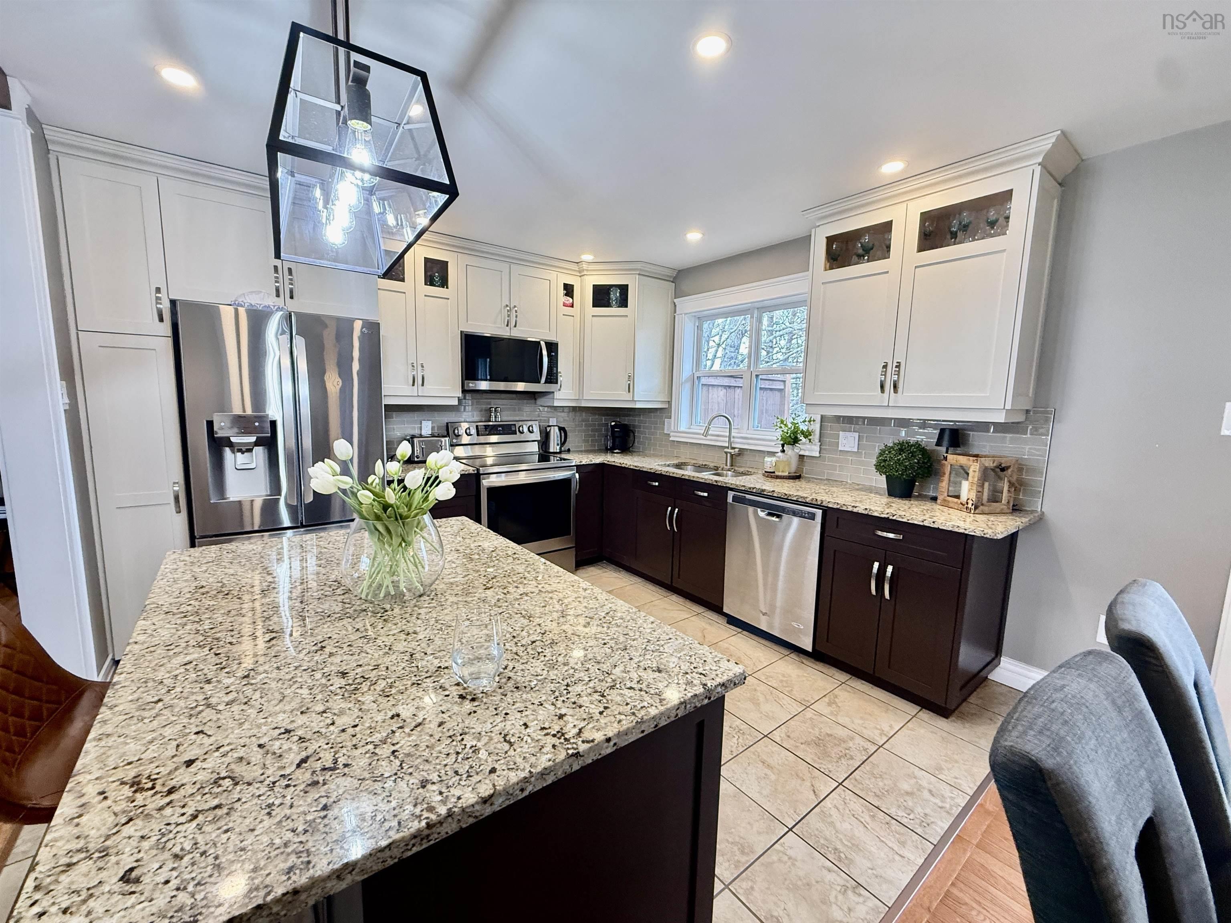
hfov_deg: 102.1
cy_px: 462
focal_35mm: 14
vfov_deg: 85.7
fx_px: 498
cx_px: 616
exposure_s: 1/60
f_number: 2.2
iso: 400
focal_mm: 2.22
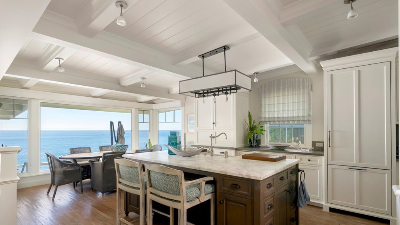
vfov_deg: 60.8
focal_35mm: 18
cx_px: 200
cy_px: 127
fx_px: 191
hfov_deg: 92.7
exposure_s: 1/8
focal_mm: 17
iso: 640
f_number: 14
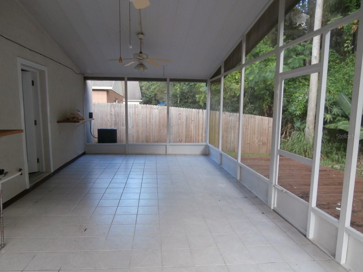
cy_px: 136
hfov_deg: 71.6
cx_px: 182
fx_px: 252
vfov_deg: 56.8
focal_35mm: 24
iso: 100
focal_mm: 4.2
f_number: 3
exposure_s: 1/30
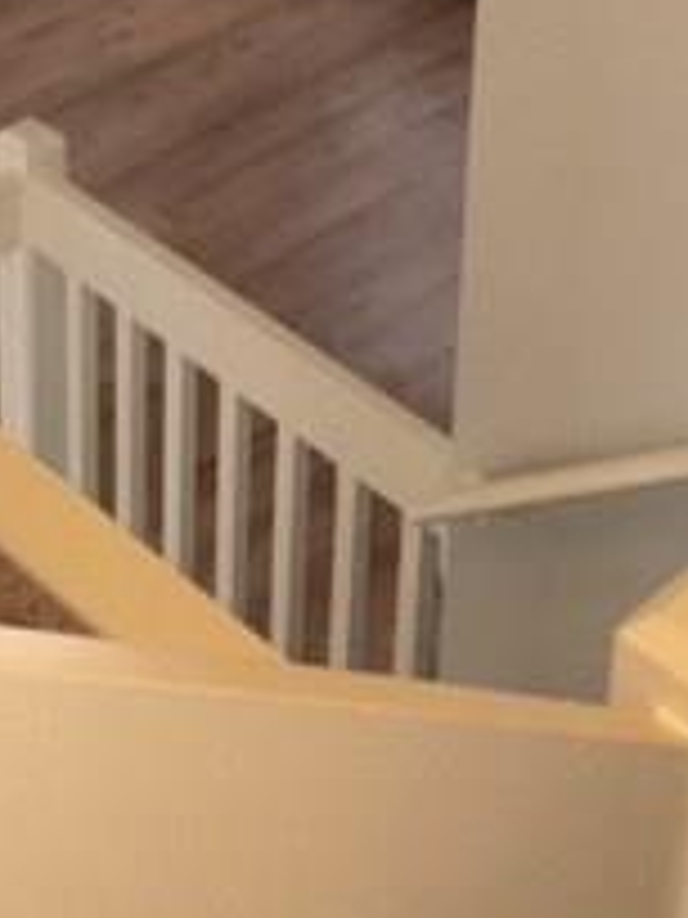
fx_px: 2412
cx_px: 63
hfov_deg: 16.0
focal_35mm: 91
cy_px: -122
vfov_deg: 20.4
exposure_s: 1/30
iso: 80
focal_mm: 4.15
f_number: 2.2
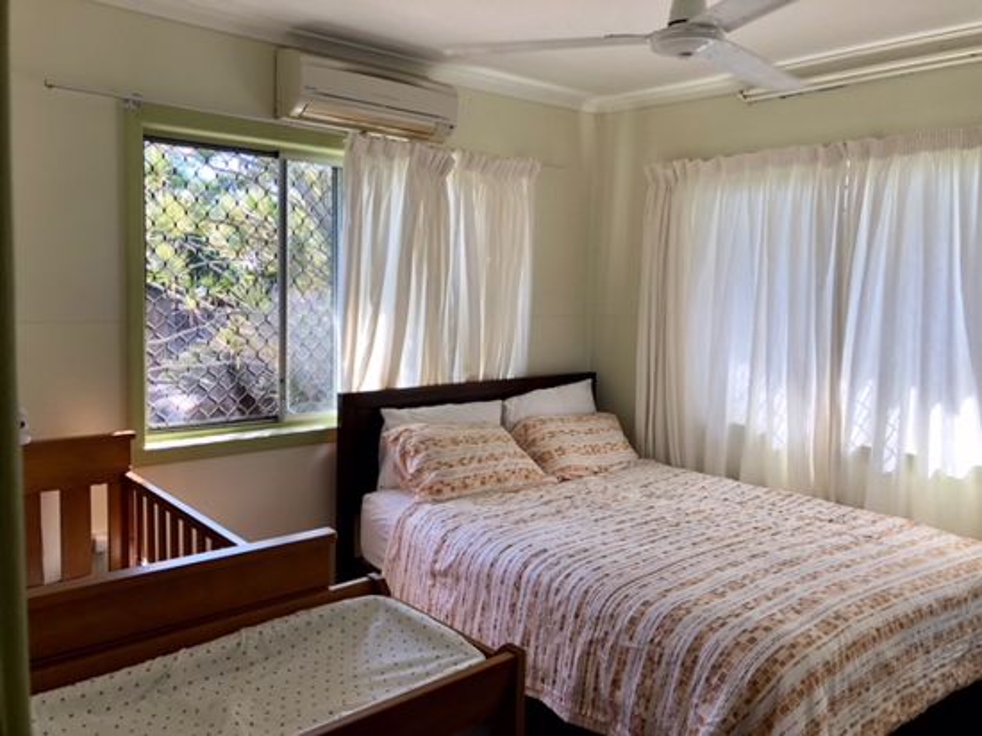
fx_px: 794
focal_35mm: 28
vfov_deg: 49.7
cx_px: 491
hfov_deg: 63.5
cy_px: 368
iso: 32
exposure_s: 1/120
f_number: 1.8
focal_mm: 4
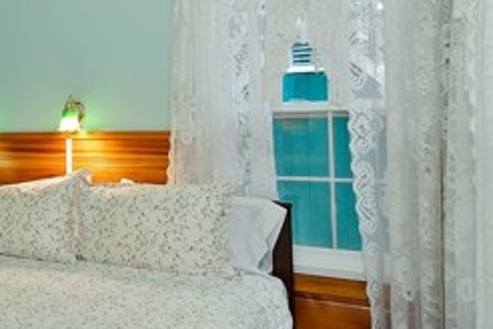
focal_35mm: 39
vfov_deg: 34.0
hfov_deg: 42.6
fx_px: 534
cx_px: -2
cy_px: 119
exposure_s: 1/30
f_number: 8
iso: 400
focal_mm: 10
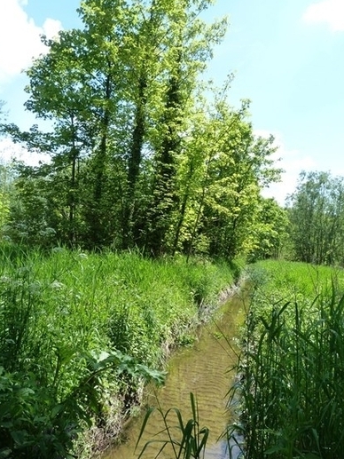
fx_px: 384
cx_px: 160
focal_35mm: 29
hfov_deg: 48.2
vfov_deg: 61.4
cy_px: 259
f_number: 4.5
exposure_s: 1/250
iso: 125
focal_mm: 4.5
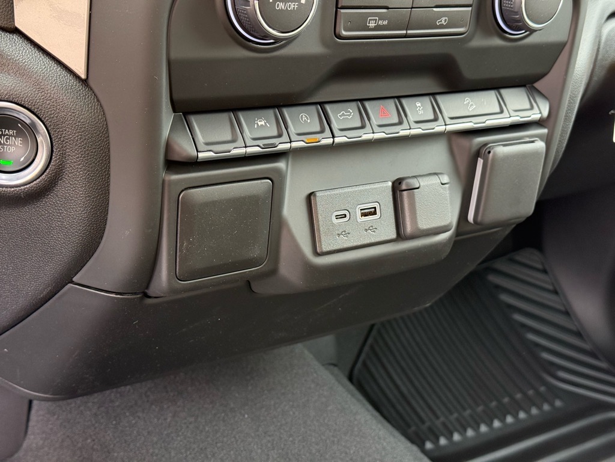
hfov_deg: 39.7
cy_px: 231
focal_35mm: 48
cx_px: 308
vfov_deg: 30.3
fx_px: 853
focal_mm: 6.76
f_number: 1.78
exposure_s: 1/72
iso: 125
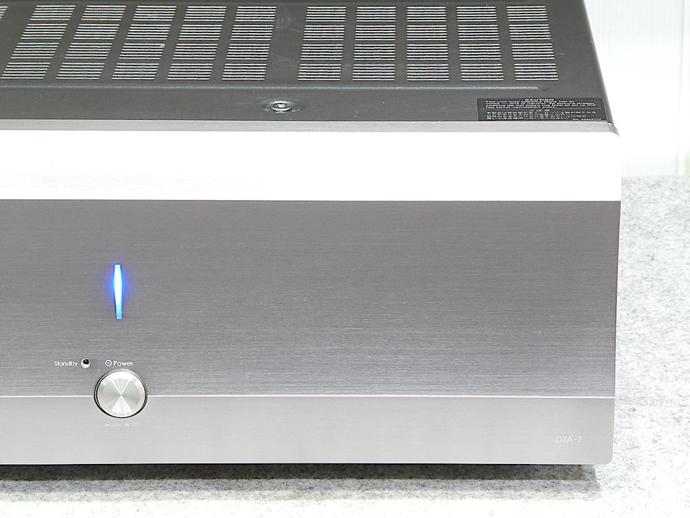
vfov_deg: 11.0
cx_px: 345
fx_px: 2691
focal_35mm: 135
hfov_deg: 14.6
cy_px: 259
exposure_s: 1/3.2
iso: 400
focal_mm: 24.2
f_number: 6.3
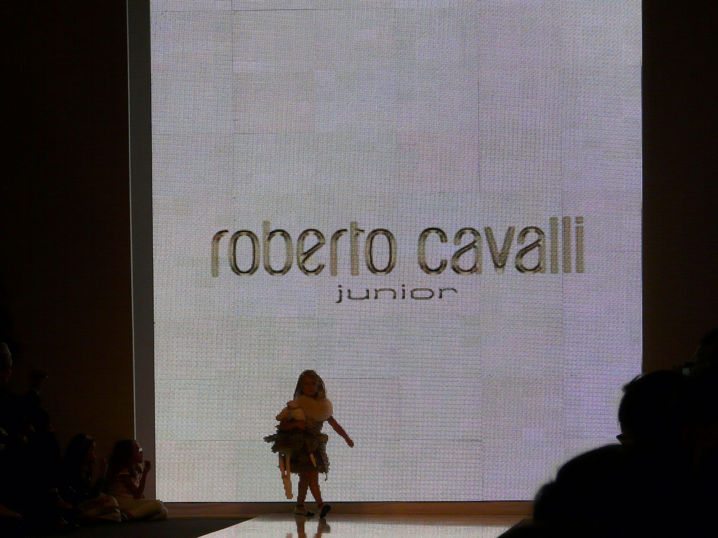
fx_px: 4146
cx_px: 359
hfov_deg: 9.9
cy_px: 269
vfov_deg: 7.4
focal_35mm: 200
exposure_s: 1/250
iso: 200
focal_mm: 25.9
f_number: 4
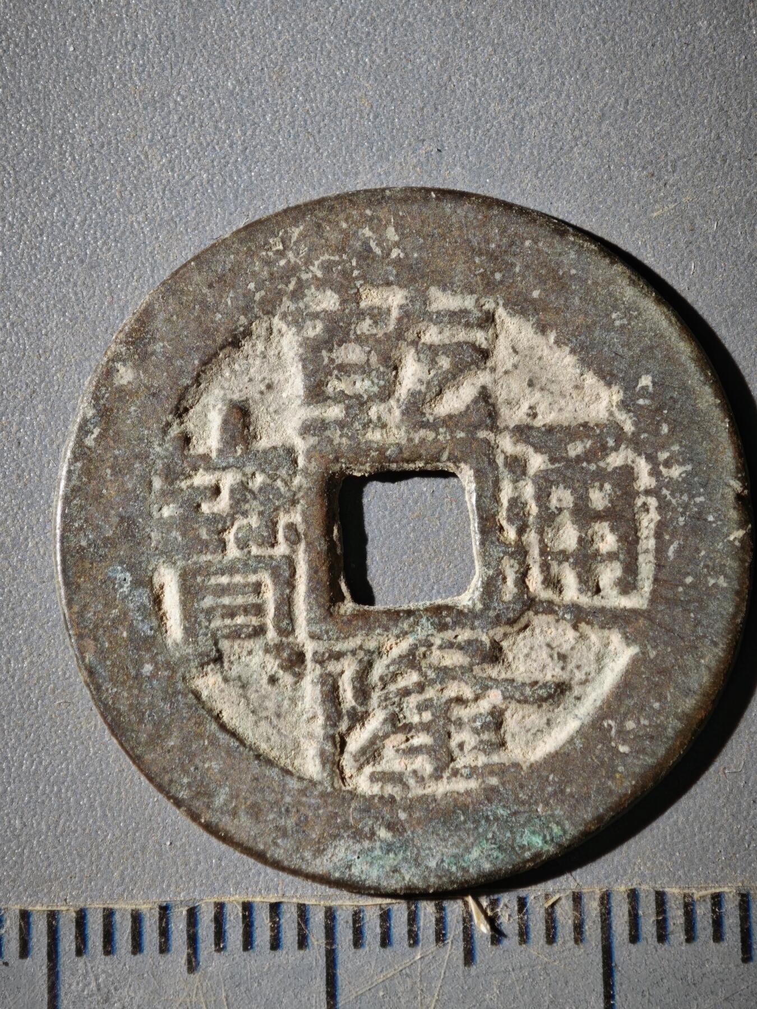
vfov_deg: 18.4
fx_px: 3120
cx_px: 378
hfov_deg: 13.8
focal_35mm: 107
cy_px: 504
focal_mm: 9
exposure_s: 1/100
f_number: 2
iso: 160
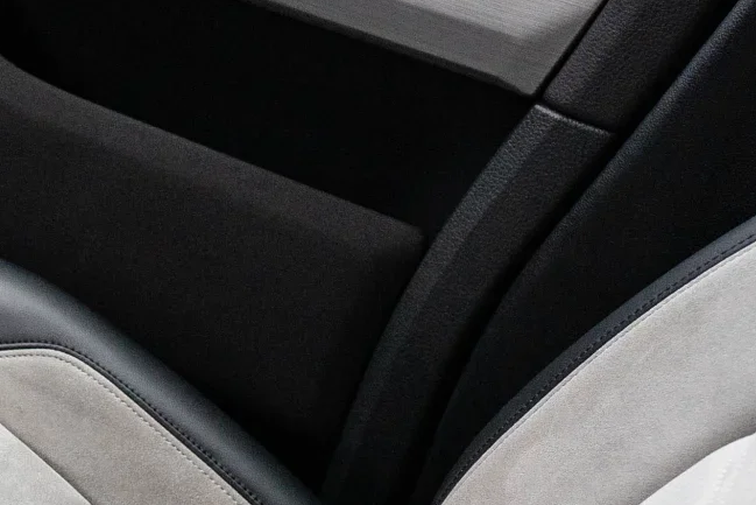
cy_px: 520
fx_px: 1491
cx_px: -168
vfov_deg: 18.6
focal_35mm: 71
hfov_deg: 25.4
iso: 800
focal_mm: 16
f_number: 2.8
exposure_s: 1/400
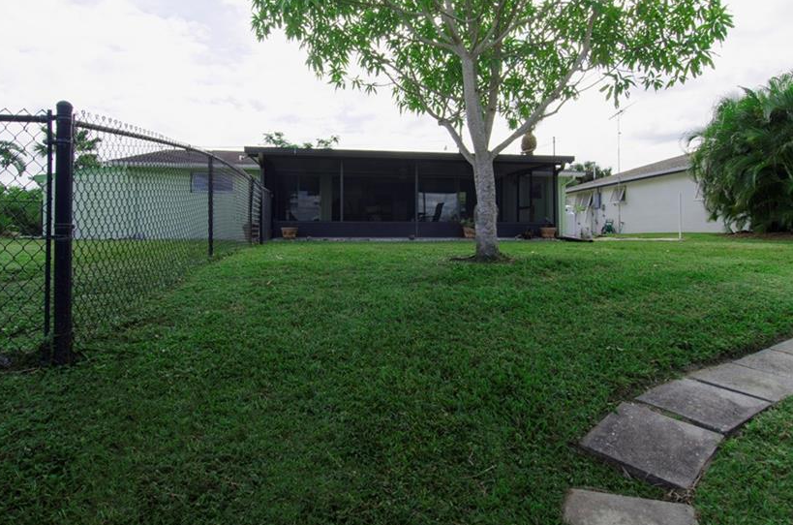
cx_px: 391
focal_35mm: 21
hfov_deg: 82.4
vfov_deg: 60.0
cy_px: 232
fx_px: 453
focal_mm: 11
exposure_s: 1/250
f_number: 8
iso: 160
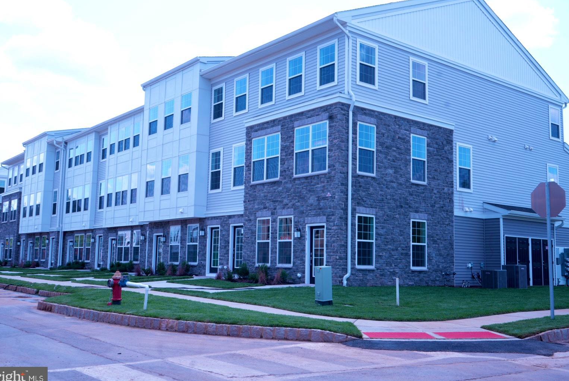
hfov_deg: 51.9
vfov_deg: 36.0
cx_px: 283
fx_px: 585
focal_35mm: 37
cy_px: 187
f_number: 8
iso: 100
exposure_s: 1/100
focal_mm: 35
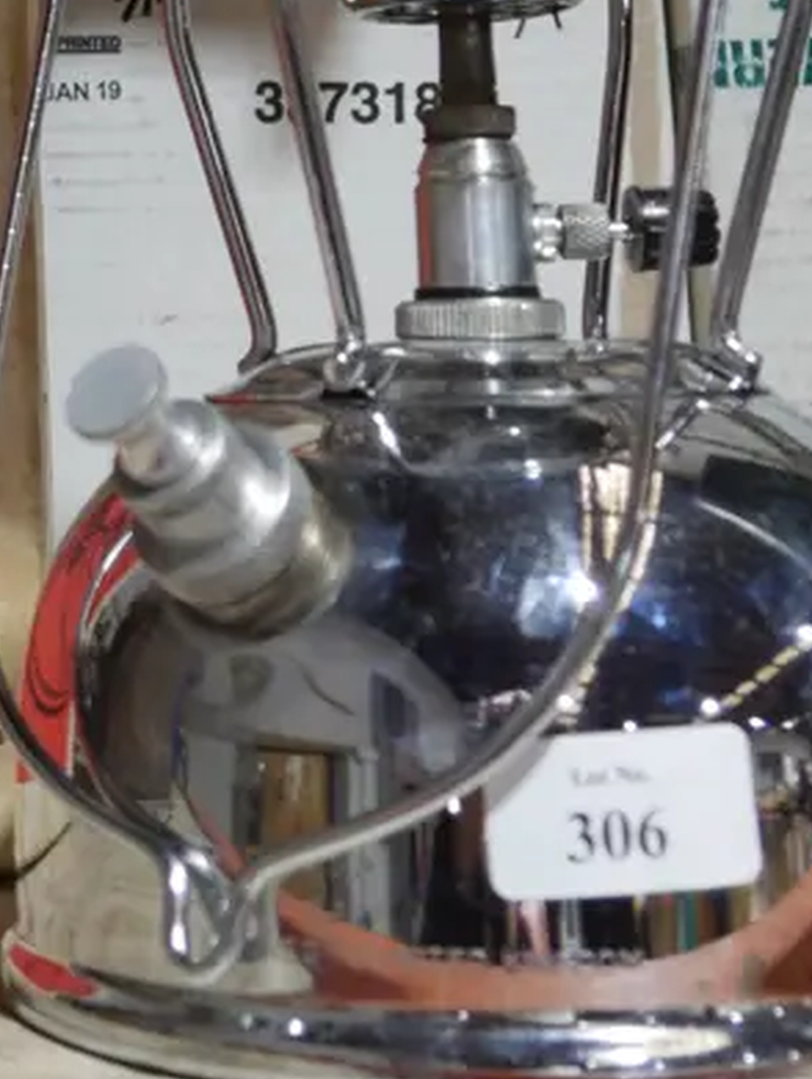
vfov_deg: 20.7
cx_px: -29
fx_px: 2779
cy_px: -171
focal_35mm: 89
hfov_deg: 16.2
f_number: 4
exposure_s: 1/60
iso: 500
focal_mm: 17
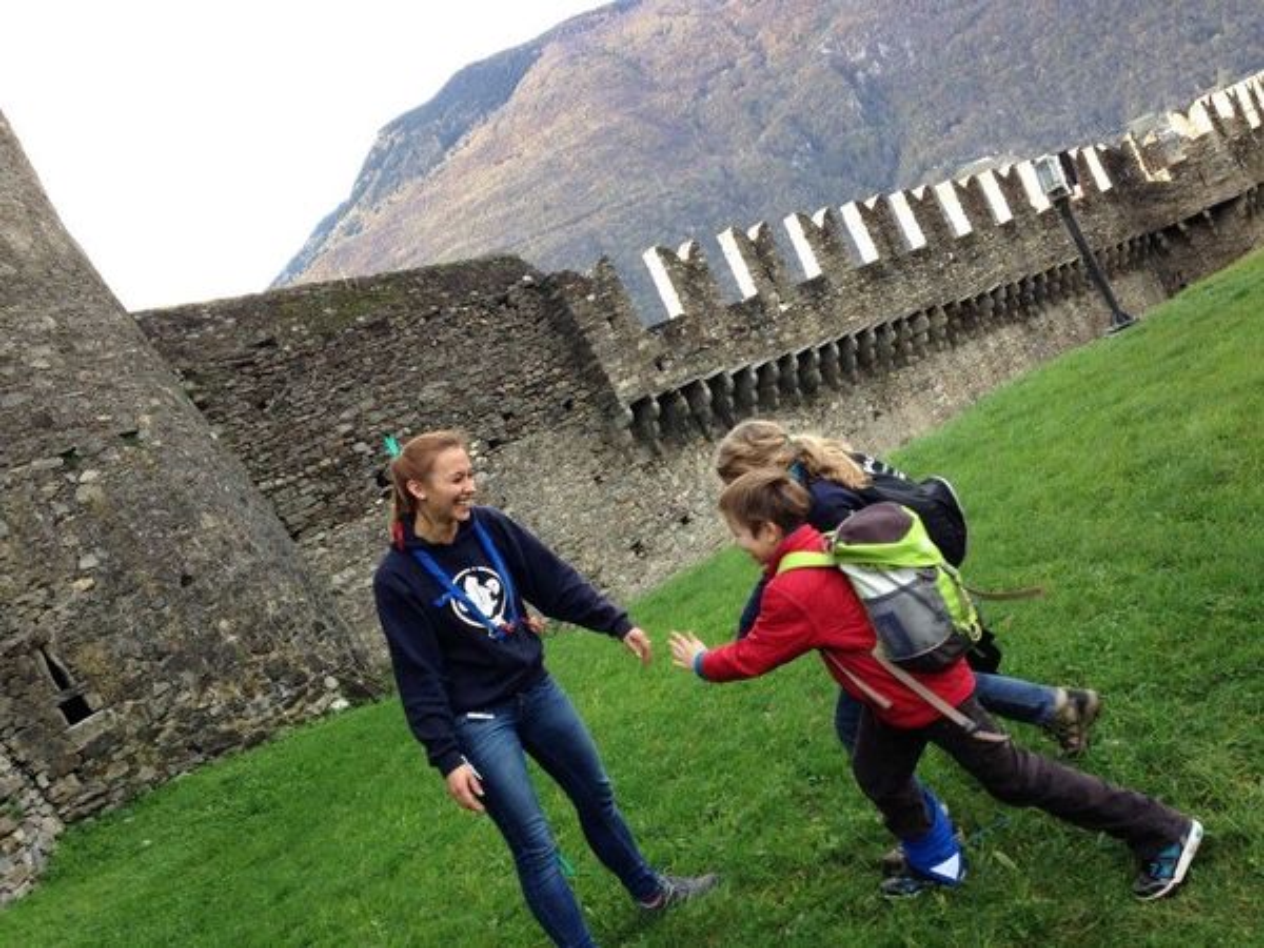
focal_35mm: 33
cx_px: 632
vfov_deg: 42.9
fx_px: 1205
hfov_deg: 55.4
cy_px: 474
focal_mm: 4.12
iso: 50
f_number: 2.4
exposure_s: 1/163
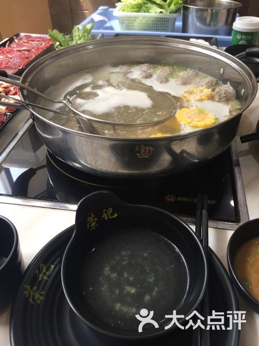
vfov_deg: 61.7
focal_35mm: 29
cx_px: 130
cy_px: 173
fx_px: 289
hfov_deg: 48.2
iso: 50
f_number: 2.2
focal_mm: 4.15
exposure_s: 1/33
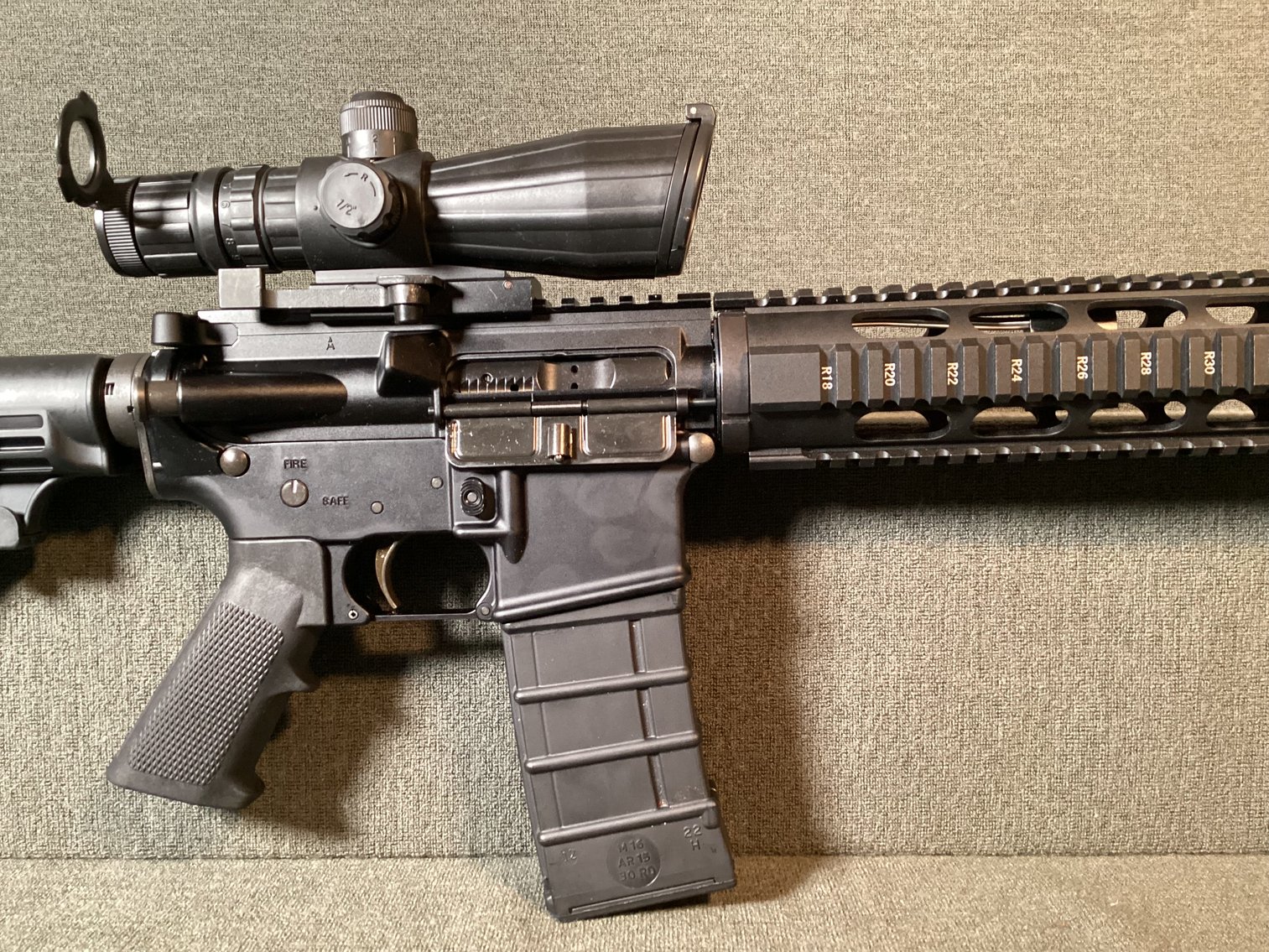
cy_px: 476
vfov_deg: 45.4
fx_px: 1137
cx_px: 634
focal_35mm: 31
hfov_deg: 58.3
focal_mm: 3.3
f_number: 2.4
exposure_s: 1/33
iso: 400
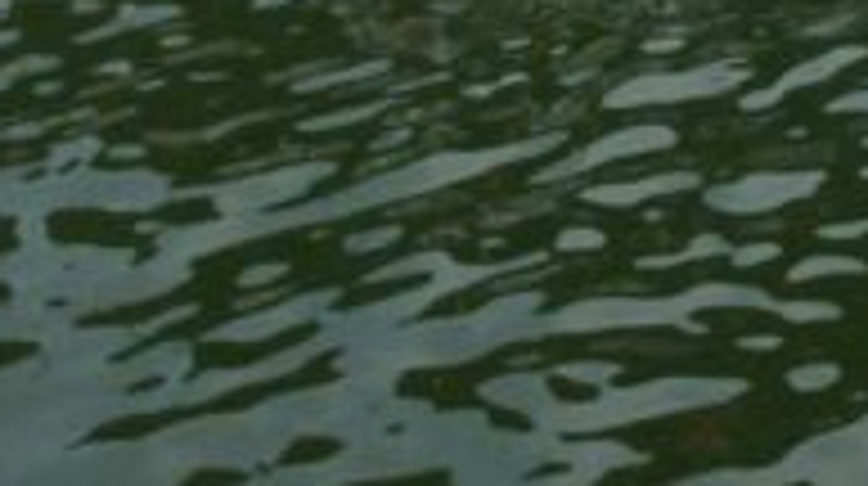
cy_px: -1062
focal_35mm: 139
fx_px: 3195
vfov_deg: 7.5
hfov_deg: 14.2
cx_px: 1394
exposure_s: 1/400
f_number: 4
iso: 100
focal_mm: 4.3
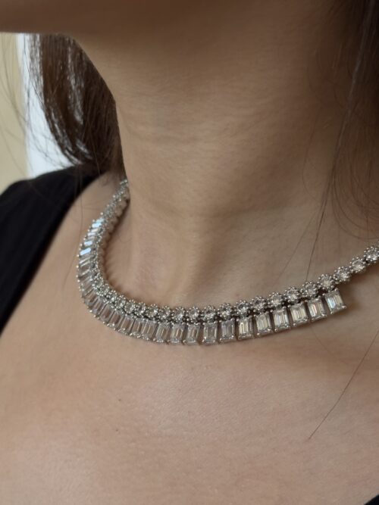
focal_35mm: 48
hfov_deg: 30.3
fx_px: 701
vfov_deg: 39.7
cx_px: 190
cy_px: 252
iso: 125
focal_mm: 6.86
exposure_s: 1/60
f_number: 1.78
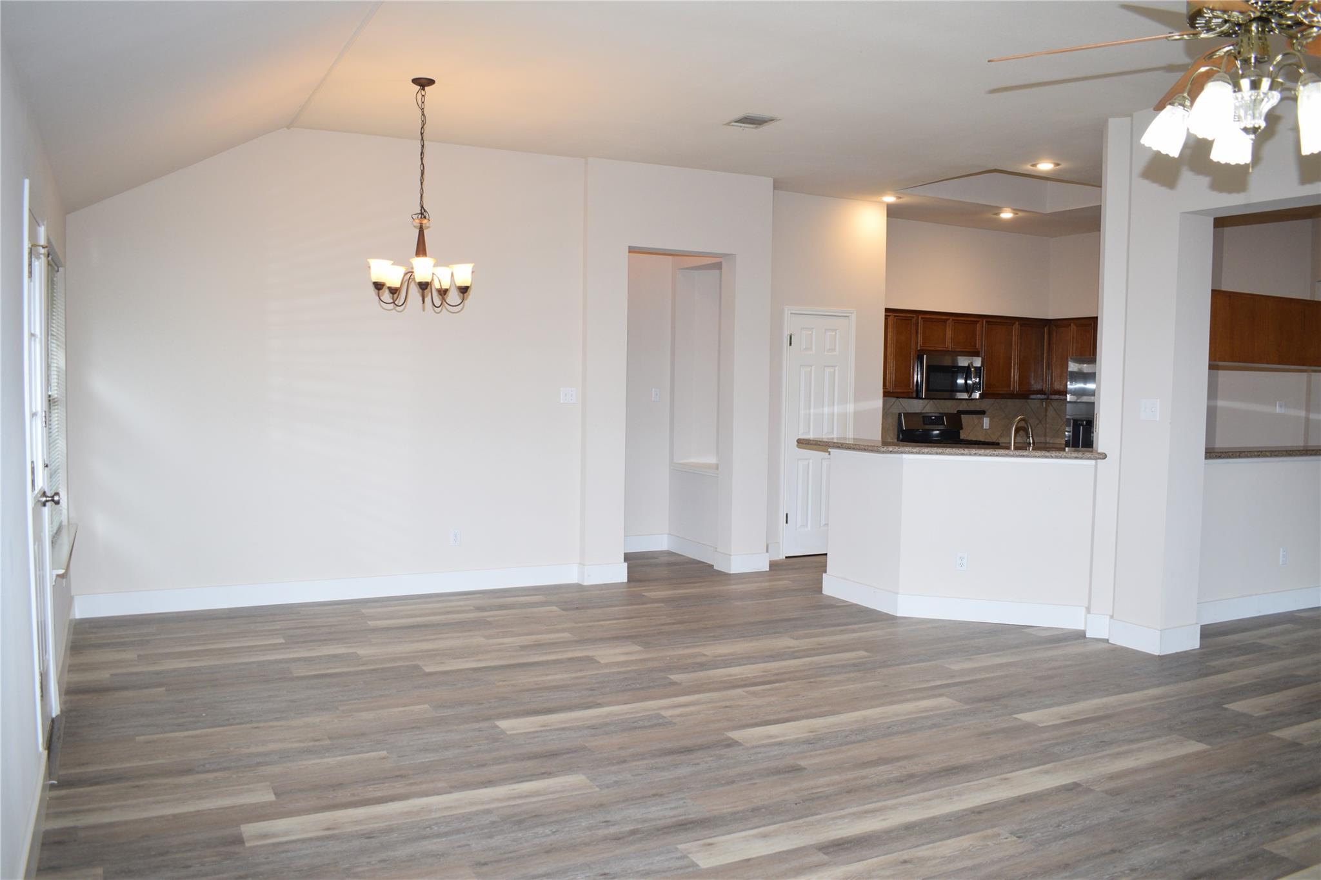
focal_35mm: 27
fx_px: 991
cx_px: 660
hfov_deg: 67.4
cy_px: 440
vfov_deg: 47.9
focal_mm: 18
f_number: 4.5
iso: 400
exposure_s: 1/80
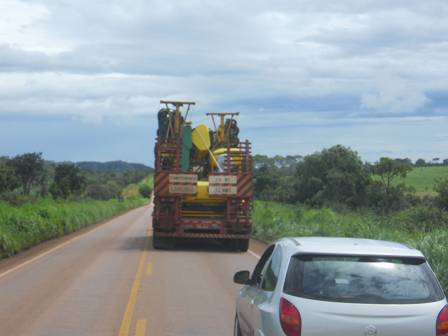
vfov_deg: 19.9
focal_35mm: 74
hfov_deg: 26.3
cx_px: 224
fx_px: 958
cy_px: 168
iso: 80
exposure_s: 1/640
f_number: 4.4
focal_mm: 13.2
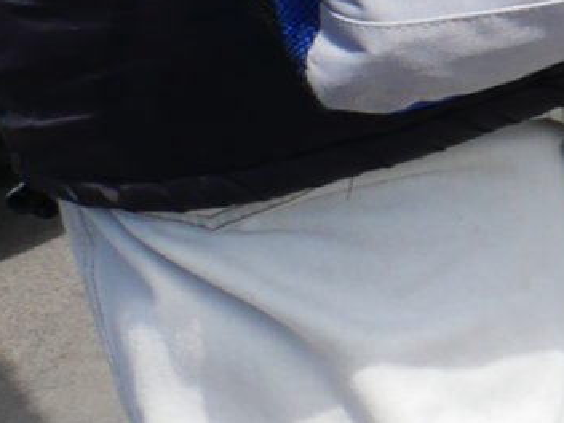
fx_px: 2836
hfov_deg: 8.2
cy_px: -399
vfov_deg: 8.2
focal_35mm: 174
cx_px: 2037
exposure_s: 1/400
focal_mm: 12
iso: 200
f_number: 7.1
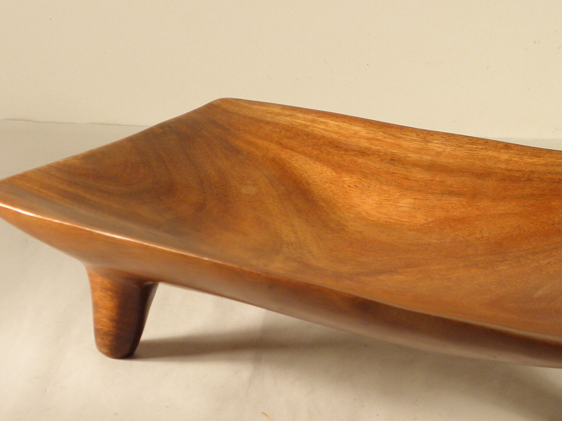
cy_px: 268
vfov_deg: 14.9
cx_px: 410
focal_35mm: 99
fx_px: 1607
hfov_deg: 19.7
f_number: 4.1
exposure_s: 1/50
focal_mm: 10.6
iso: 125
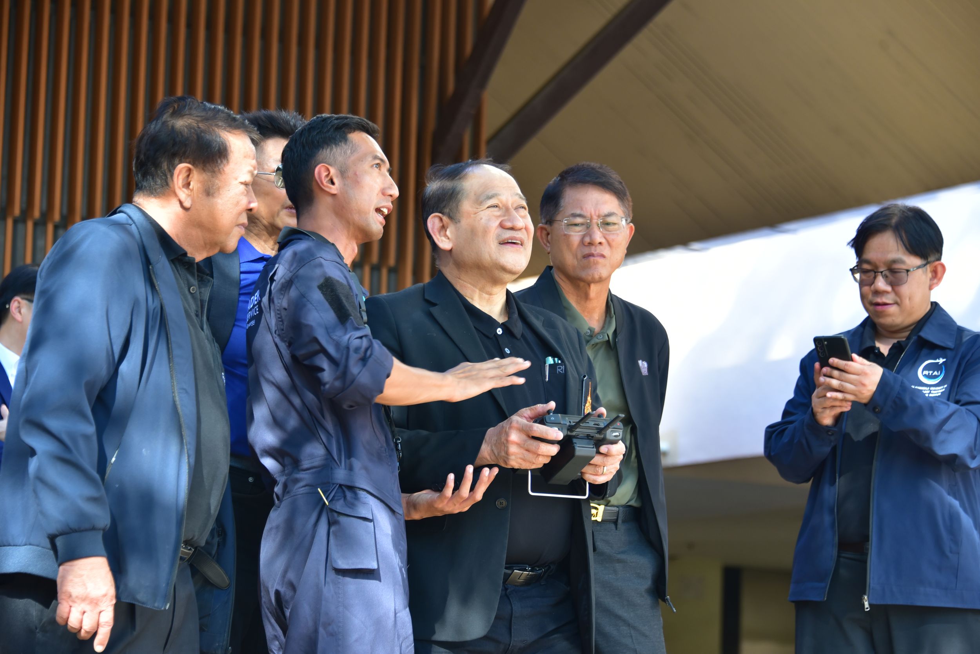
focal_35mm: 112
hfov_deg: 18.3
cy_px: 327
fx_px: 3050
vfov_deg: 12.2
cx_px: 490
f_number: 5.6
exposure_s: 1/160
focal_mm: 112
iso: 400
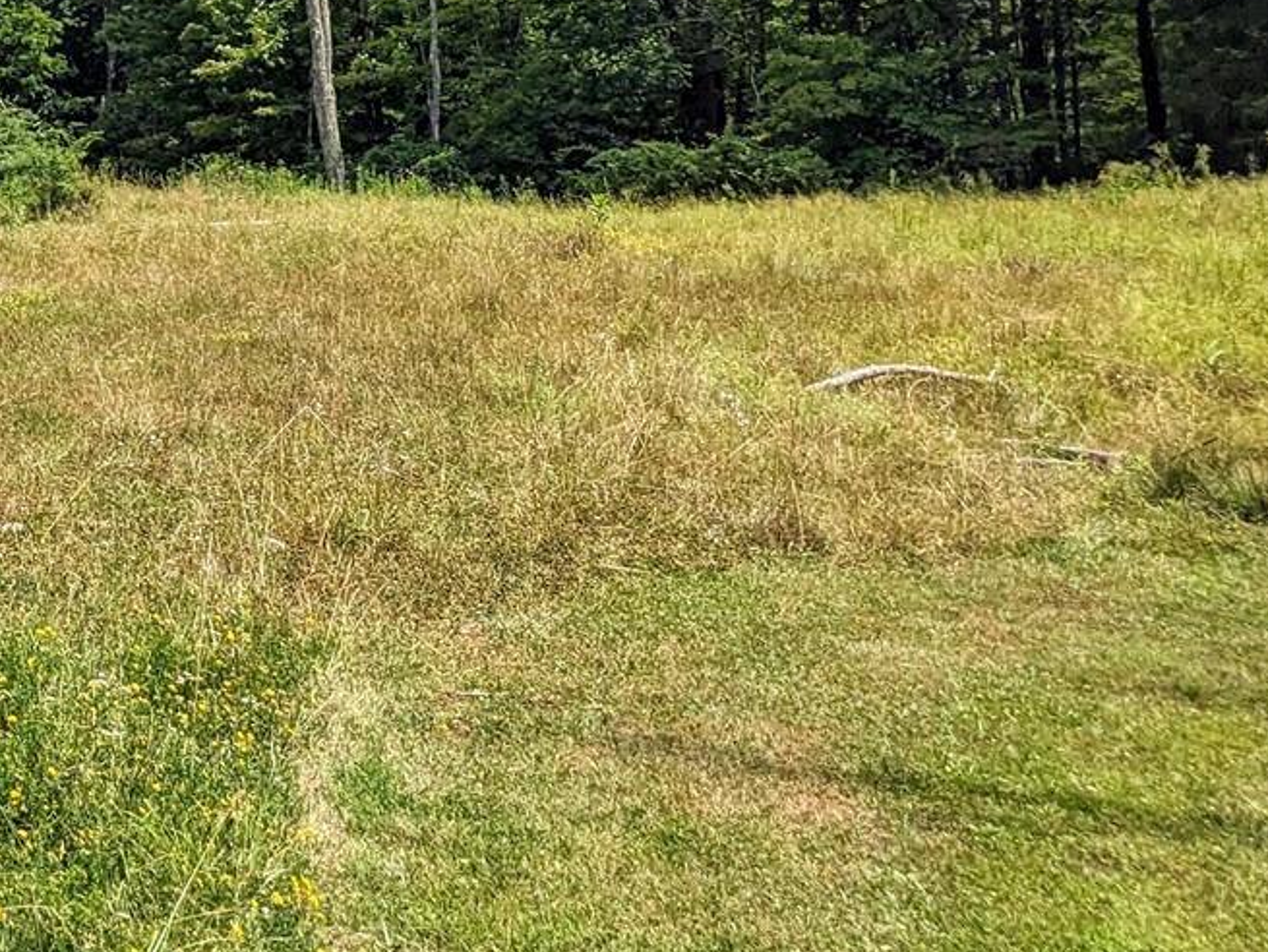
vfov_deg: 26.6
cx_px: -252
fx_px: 1833
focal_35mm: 50
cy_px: -122
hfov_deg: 31.8
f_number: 2.2
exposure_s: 1/1938
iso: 39
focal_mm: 2.22
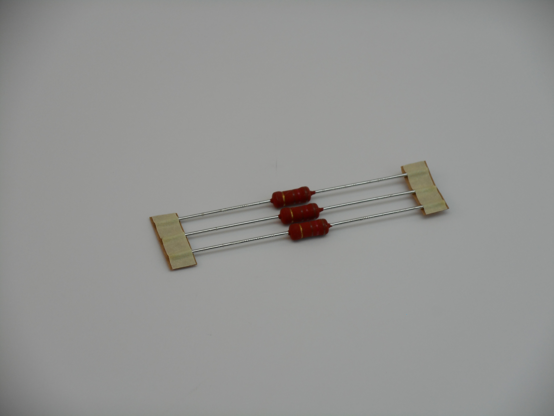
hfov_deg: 16.8
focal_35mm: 117
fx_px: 1872
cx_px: 277
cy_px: 208
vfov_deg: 12.7
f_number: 5.9
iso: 100
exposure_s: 1/60
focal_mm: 20.9
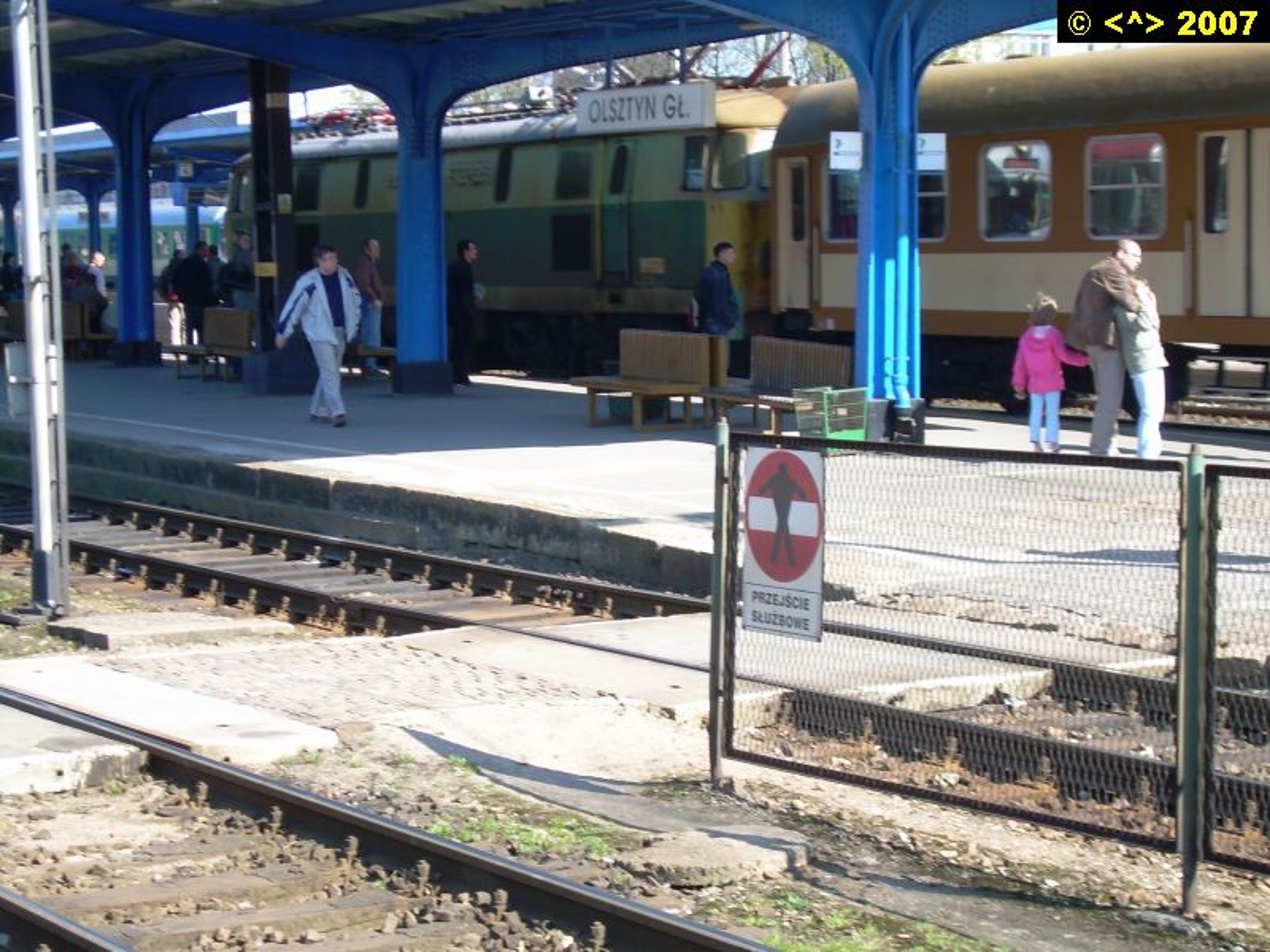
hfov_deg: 22.8
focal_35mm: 86
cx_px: 635
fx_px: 3155
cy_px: 476
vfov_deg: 17.2
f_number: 4.2
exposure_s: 1/136
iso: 50
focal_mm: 14.6
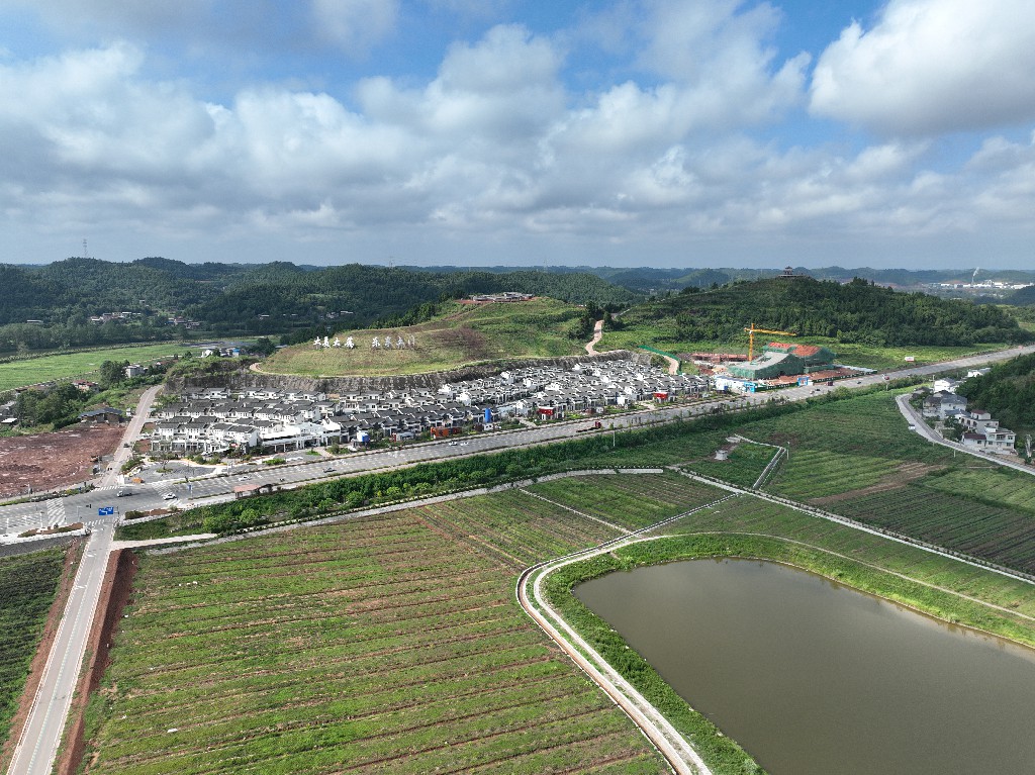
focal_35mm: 24
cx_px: 518
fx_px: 717
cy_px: 388
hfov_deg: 71.6
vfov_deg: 56.8
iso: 100
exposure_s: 1/1600
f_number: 2.8
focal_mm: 12.29
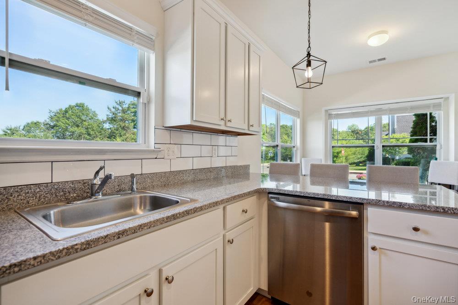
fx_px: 204
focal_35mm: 16
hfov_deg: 96.7
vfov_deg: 73.8
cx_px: 229
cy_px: 152
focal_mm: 16
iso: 400
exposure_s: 1/80
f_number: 5.6
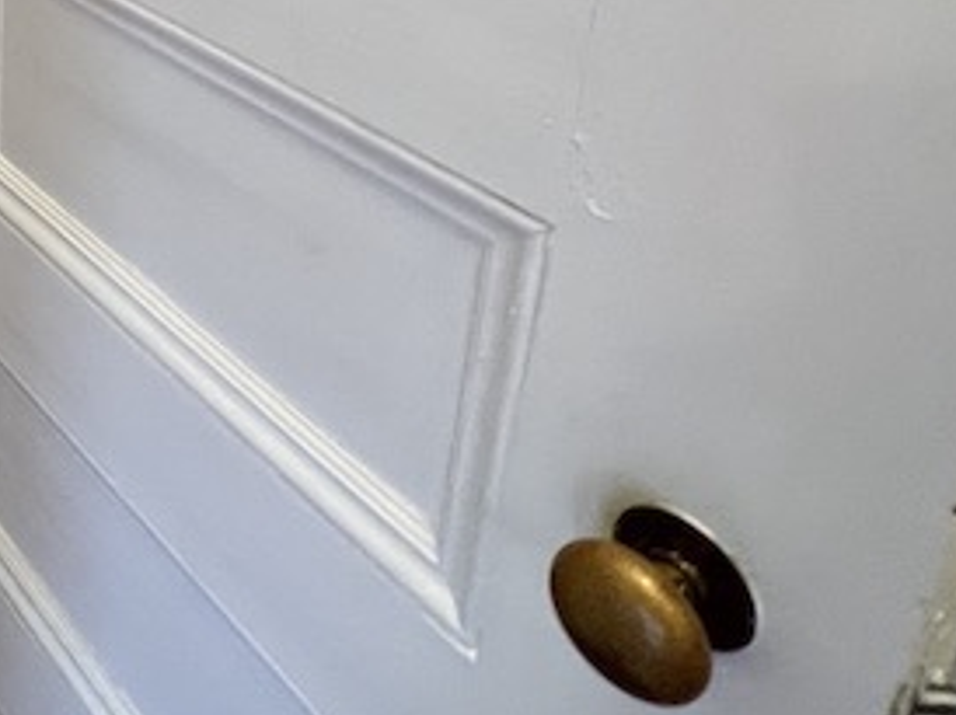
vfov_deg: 31.3
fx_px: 1049
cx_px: -136
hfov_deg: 38.8
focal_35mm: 38
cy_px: -153
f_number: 1.8
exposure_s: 1/60
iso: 160
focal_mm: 1.57
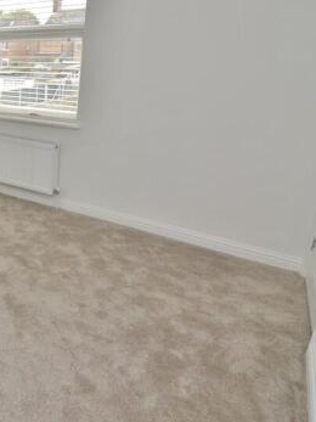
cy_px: 169
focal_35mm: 30
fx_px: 364
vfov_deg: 59.6
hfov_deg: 38.3
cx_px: -36
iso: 400
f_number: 5.6
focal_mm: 11
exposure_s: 1/60
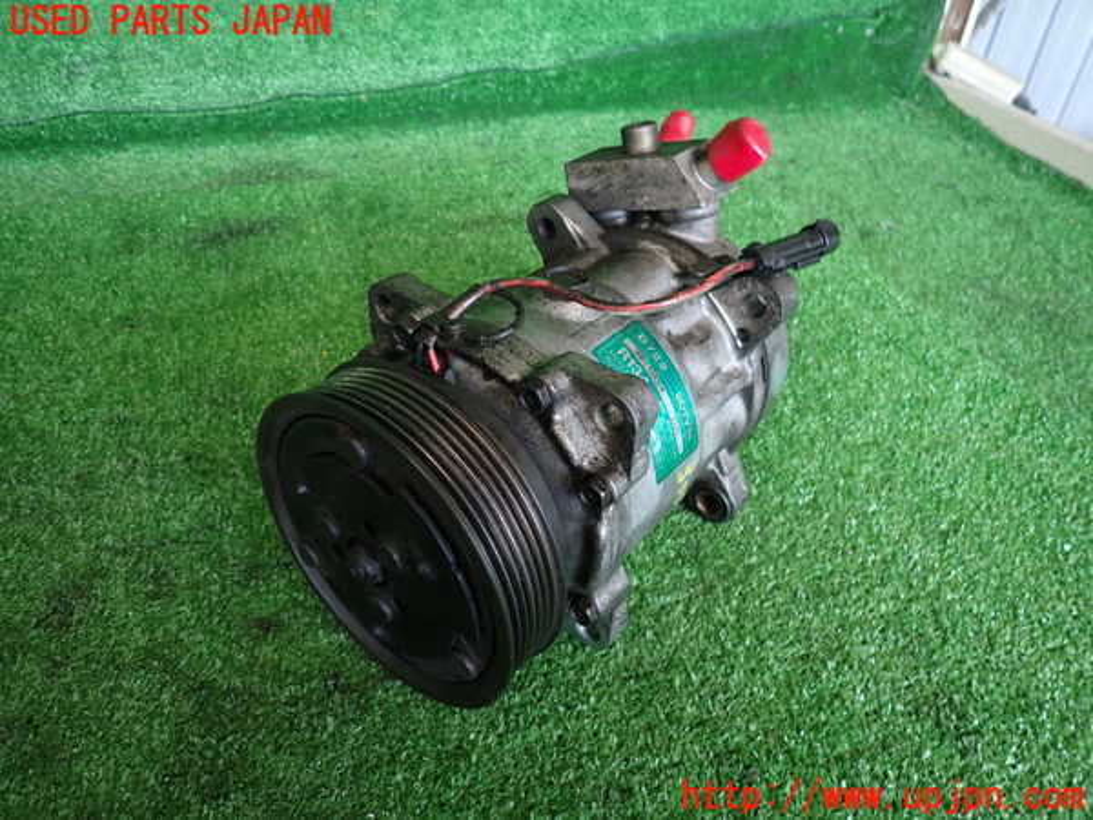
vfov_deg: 54.9
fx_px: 789
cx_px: 546
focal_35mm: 25
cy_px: 410
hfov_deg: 69.4
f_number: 2
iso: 200
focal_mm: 4.5
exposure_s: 1/60
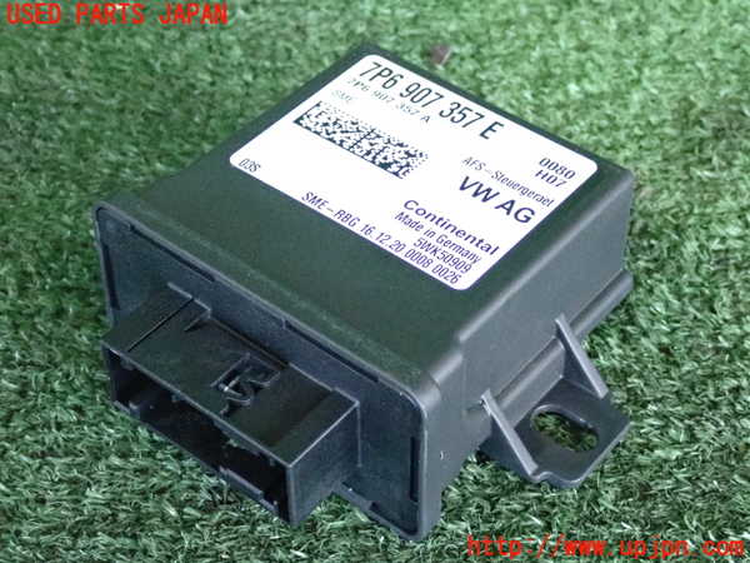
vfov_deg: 20.7
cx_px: 375
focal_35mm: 71
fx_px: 1538
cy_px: 282
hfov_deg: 27.4
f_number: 3.9
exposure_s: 1/125
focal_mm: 12.73
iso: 2500
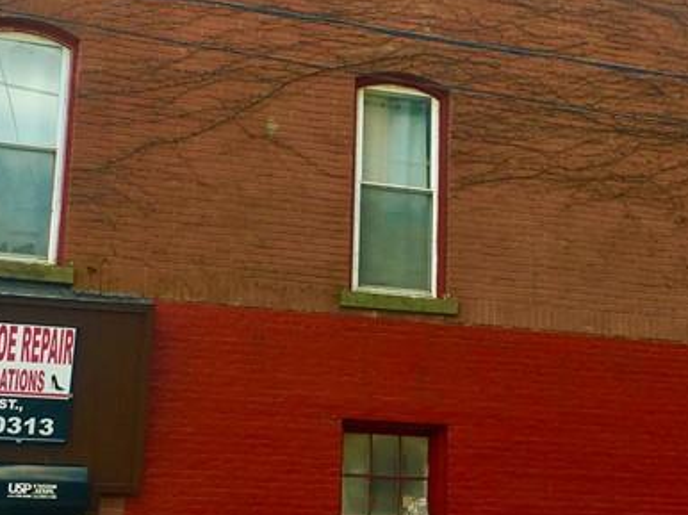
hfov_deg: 25.2
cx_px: 472
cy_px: 212
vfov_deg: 19.1
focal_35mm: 77
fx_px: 1529
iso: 25
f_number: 2.2
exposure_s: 1/519
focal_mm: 4.15
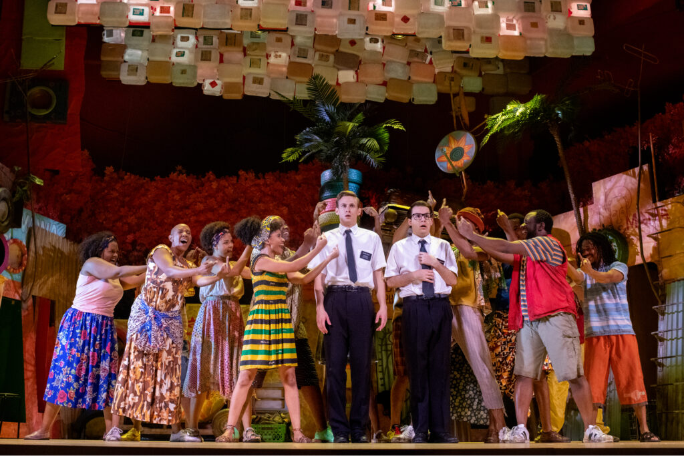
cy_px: 228
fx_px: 665
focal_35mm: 35
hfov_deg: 54.4
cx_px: 342
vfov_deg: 37.9
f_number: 5.6
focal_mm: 35
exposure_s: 1/100
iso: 3200
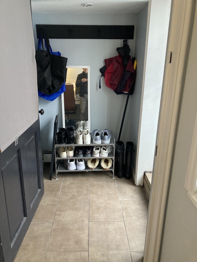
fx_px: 212
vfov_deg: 63.4
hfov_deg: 49.7
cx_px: 98
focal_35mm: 28
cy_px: 131
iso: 200
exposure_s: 1/60
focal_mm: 3.99
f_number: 1.8
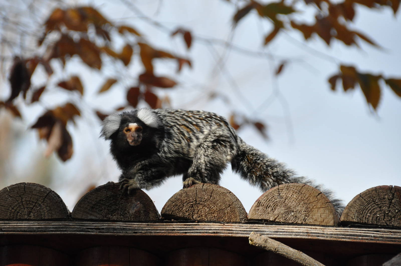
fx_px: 5007
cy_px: 133
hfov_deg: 4.6
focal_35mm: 450
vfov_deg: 3.0
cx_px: 200
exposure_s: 1/1250
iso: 1000
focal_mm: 300
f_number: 9
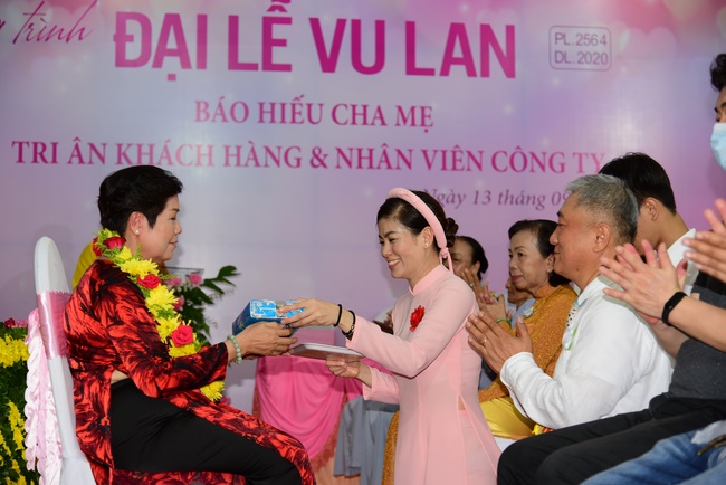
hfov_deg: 32.4
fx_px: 1251
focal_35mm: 62
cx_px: 363
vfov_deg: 21.9
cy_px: 242
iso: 320
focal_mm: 62
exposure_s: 1/60
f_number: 4
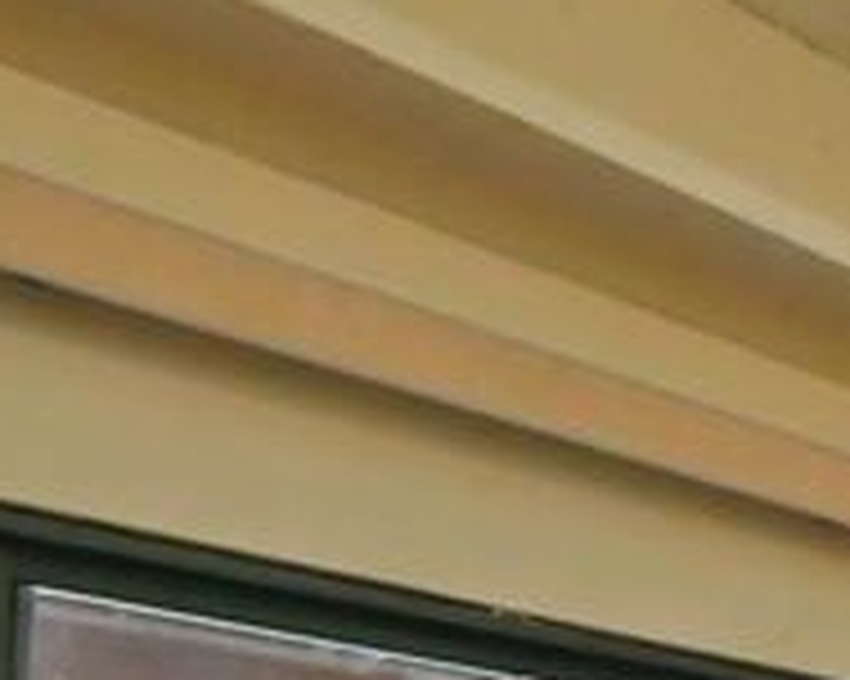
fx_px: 1282
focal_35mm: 51
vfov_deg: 22.6
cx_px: 1172
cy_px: 1094
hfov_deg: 28.3
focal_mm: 7
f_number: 4
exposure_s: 1/125
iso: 2500
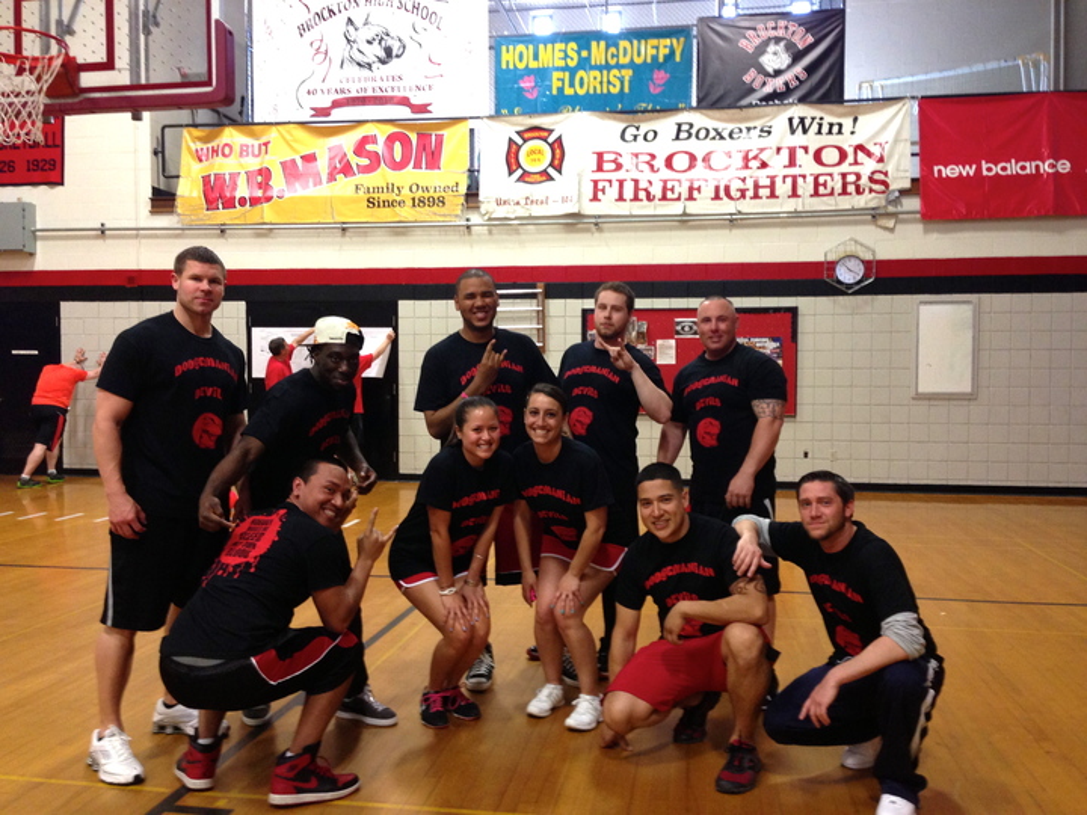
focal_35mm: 33
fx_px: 1036
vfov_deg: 42.9
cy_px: 408
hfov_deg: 55.4
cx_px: 544
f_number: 2.4
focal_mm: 4.13
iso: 160
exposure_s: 1/20
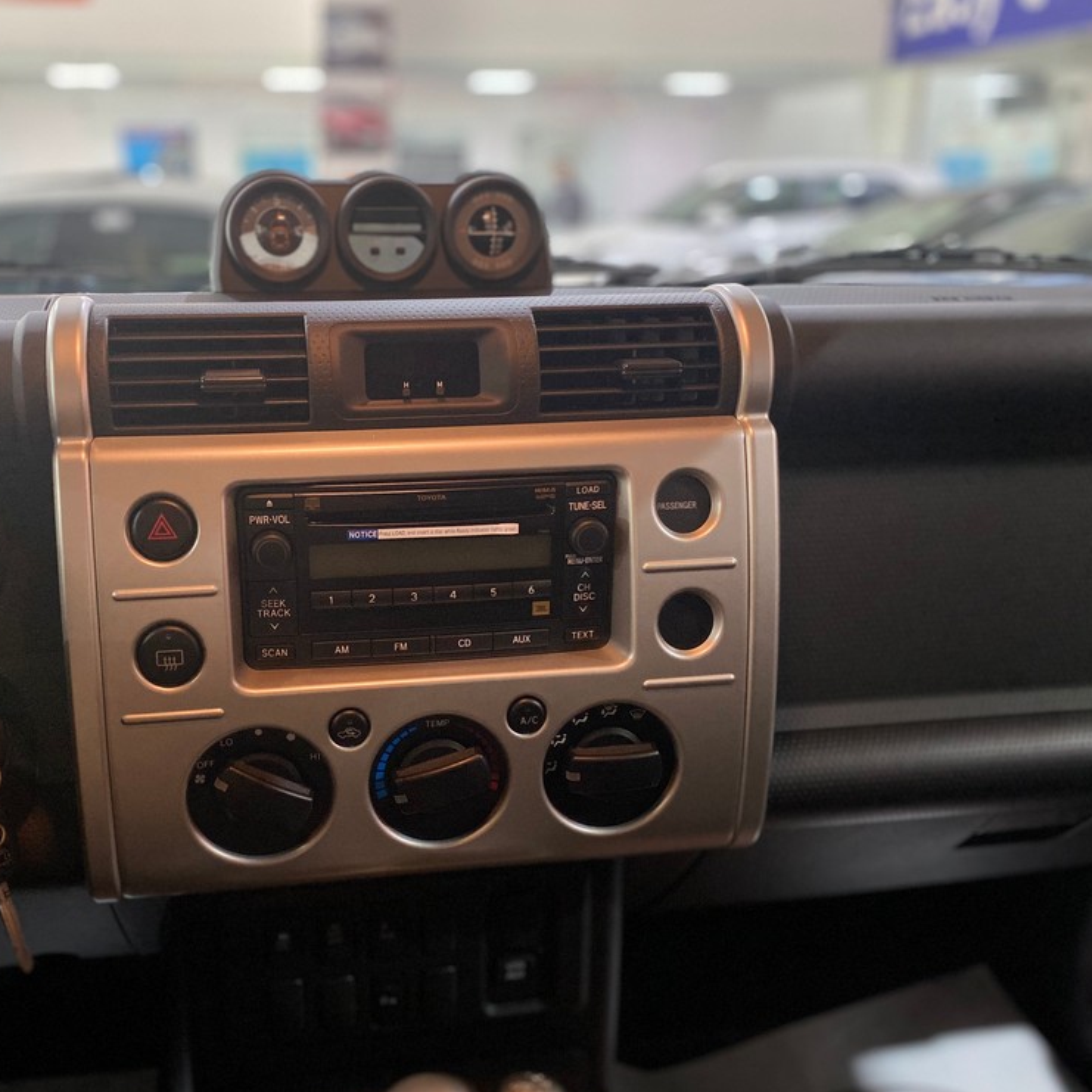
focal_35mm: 31
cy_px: 551
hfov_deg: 52.0
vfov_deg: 52.5
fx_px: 1106
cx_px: 408
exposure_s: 1/60
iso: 200
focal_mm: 4.25
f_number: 1.8
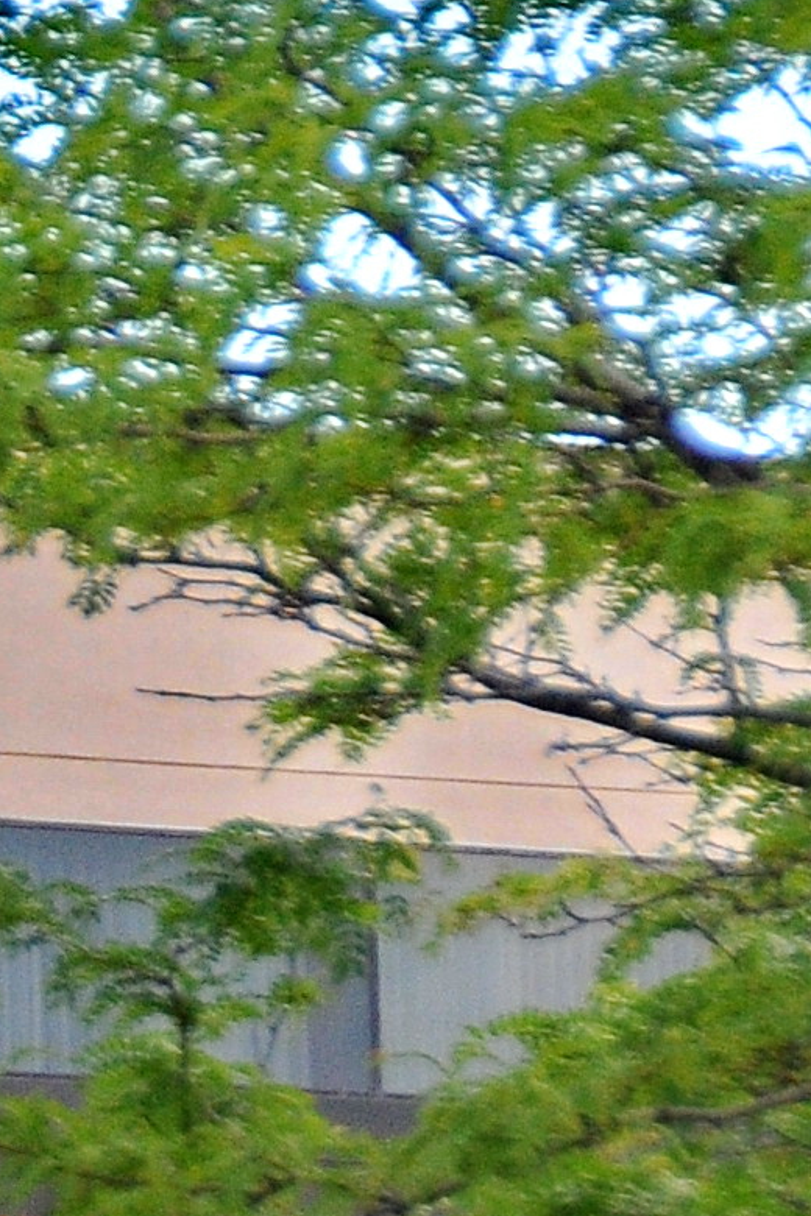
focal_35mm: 989
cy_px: 1426
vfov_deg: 2.1
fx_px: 33417
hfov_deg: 1.4
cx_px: -2333
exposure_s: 1/500
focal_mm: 120
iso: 640
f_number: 9
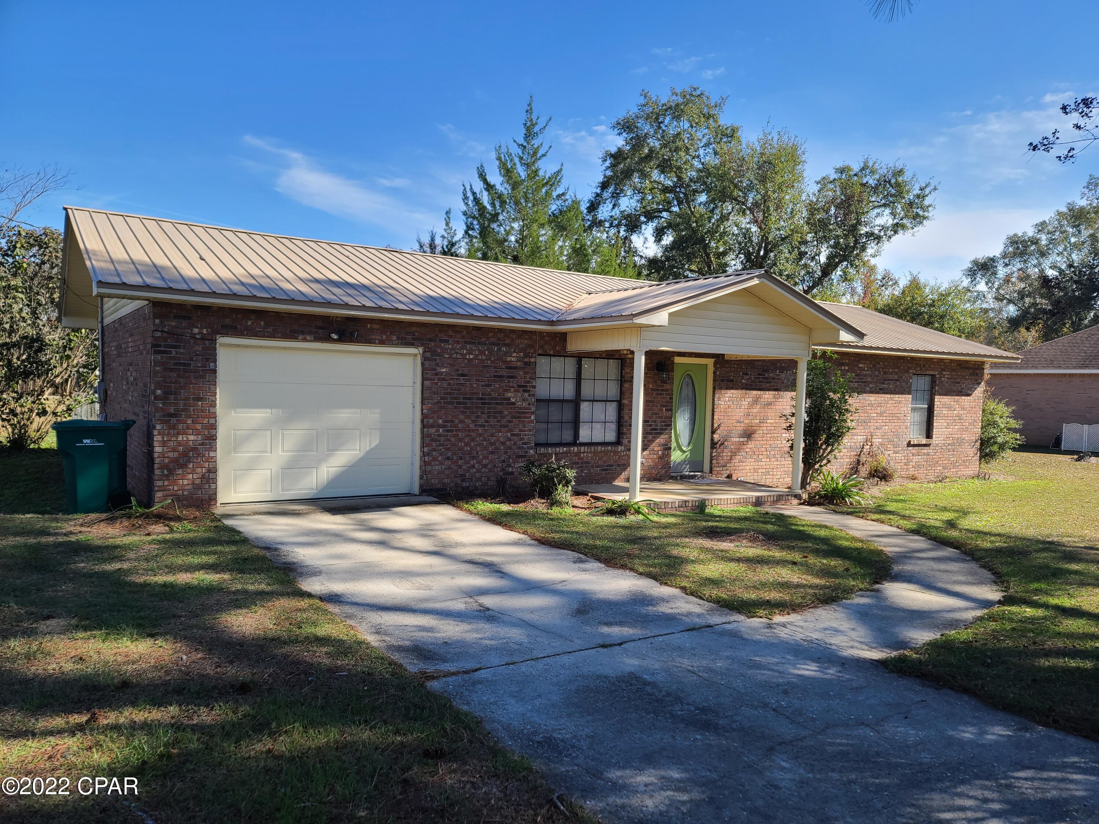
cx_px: 550
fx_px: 794
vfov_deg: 54.9
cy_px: 412
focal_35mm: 25
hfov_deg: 69.4
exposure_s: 1/477
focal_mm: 7
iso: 16
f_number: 1.8
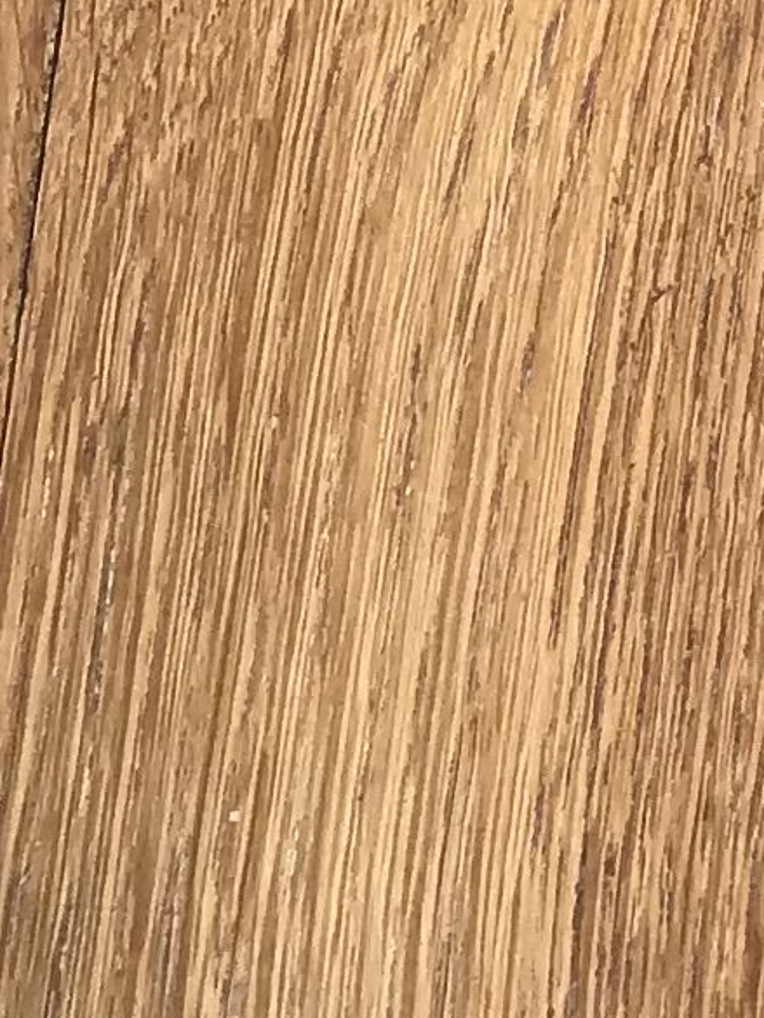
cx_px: 1250
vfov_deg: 10.7
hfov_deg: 8.3
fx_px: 5089
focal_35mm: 173
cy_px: -849
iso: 25
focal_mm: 3.3
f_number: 2.4
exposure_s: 1/100
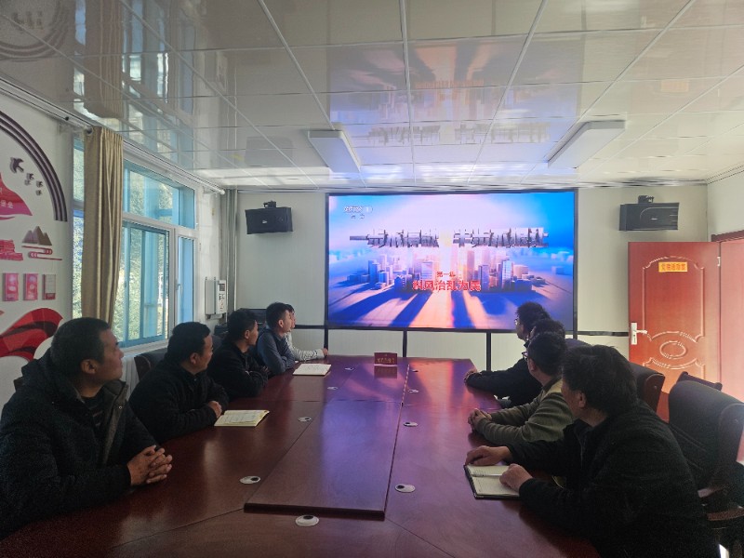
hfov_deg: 73.9
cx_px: 372
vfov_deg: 58.9
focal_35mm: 23
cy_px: 279
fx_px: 494
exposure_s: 1/180
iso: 50
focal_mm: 5.4
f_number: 1.8
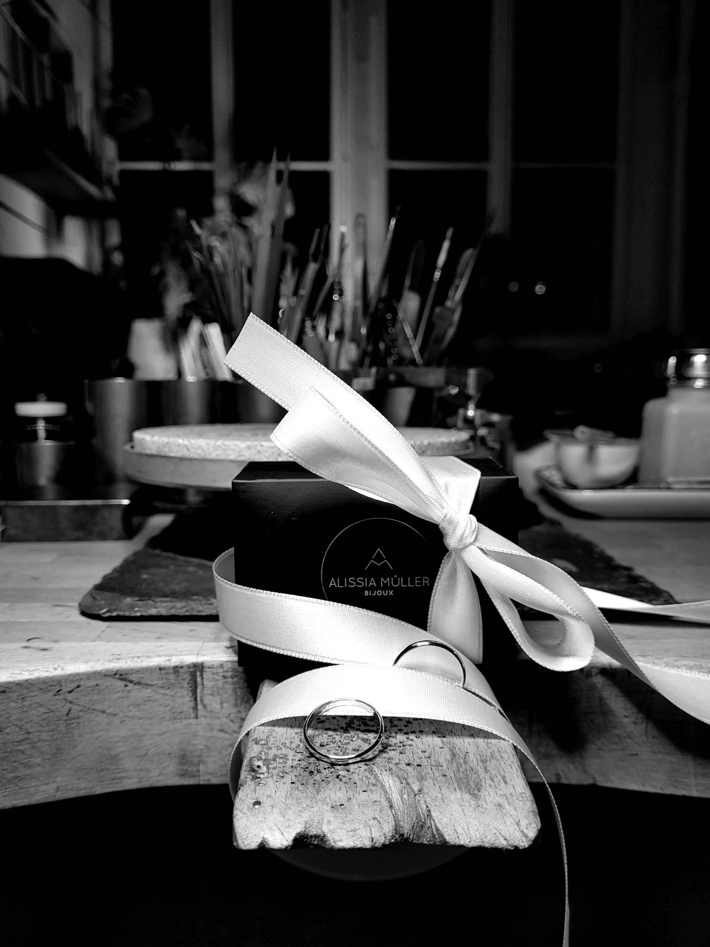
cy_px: 474
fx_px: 711
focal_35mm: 26
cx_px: 355
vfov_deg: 67.3
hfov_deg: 53.1
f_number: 1.8
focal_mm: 5.4
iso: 100
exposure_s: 1/100
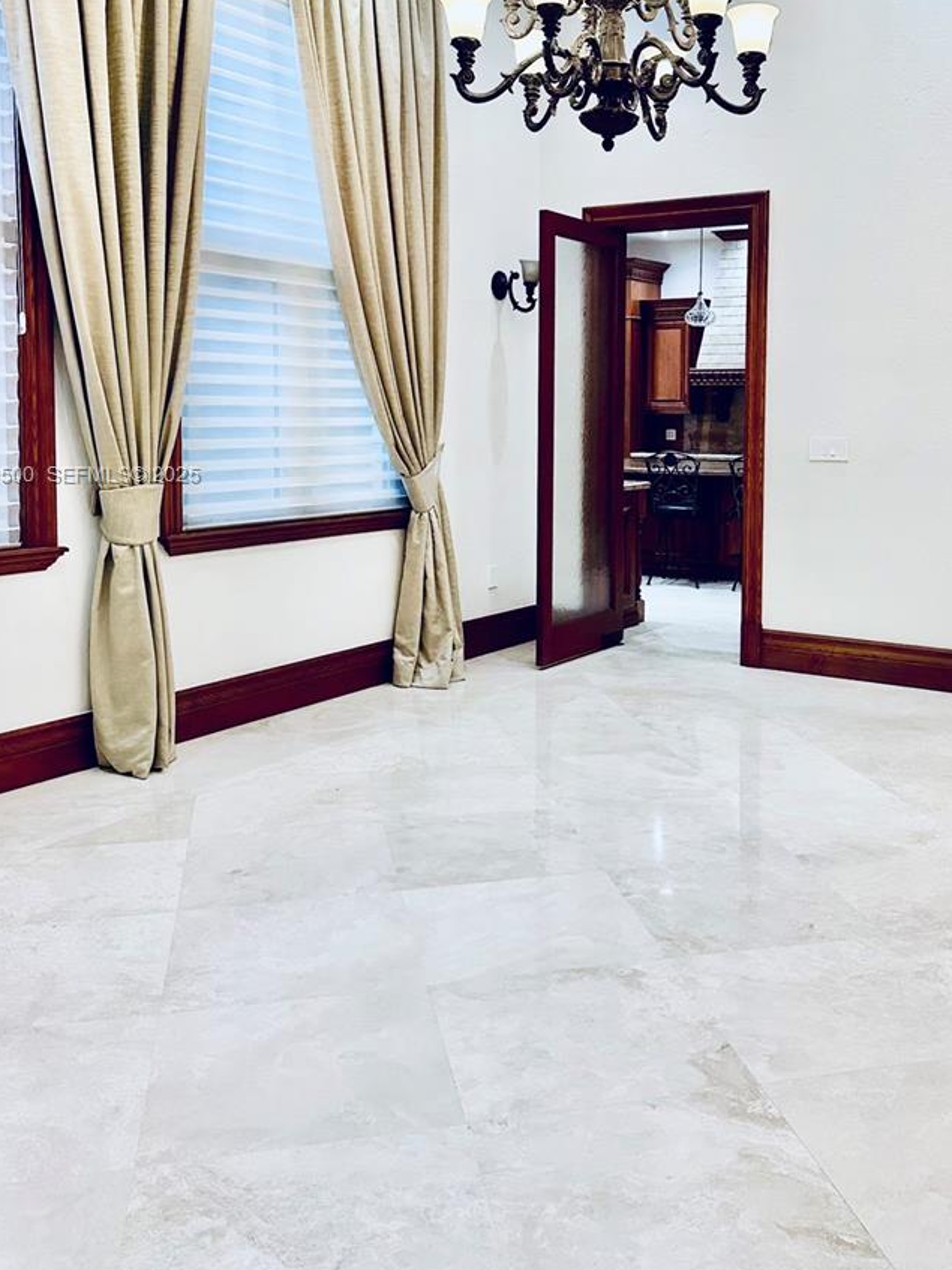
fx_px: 1247
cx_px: 597
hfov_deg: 41.5
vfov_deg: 53.4
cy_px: 477
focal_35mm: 34
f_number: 1.78
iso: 160
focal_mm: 6.86
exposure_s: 1/120
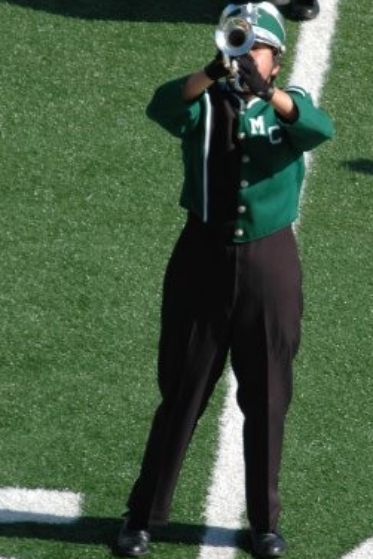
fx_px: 14859
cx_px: 246
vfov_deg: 2.2
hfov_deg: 1.4
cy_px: 198
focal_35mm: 957
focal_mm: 400
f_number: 5.6
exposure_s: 1/800
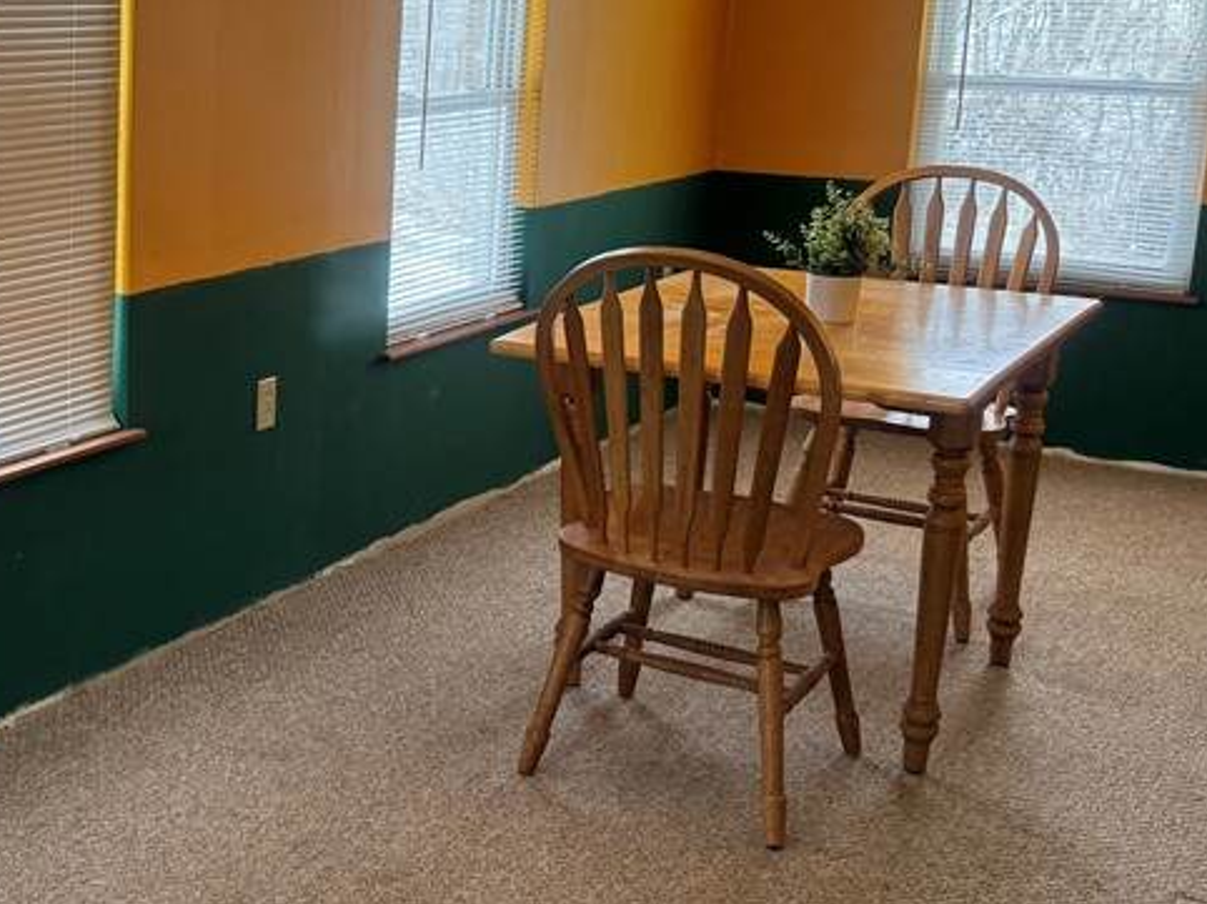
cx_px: 85
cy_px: 351
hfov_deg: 35.0
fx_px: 1777
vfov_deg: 28.5
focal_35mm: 51
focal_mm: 6.86
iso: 125
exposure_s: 1/121
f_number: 1.78
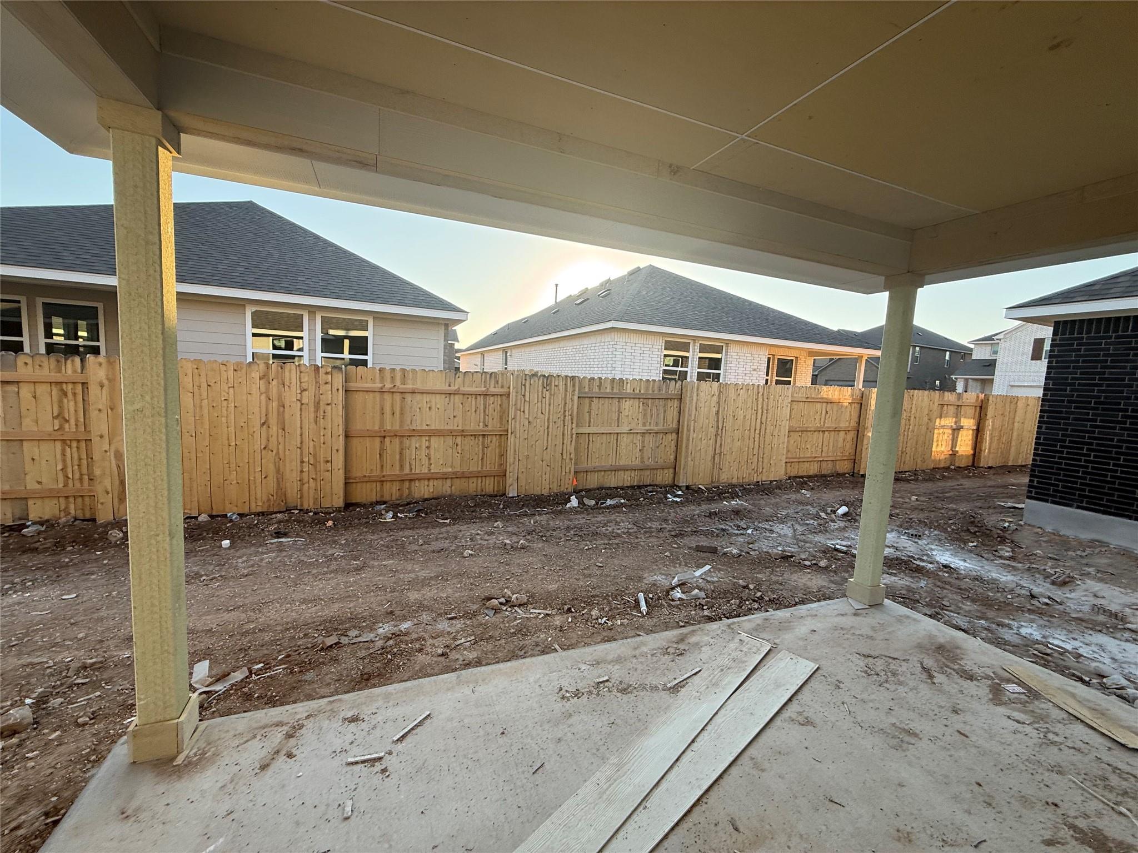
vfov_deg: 85.7
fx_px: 460
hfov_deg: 102.1
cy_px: 426
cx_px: 569
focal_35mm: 14
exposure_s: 1/455
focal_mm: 2.22
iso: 64
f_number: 2.2
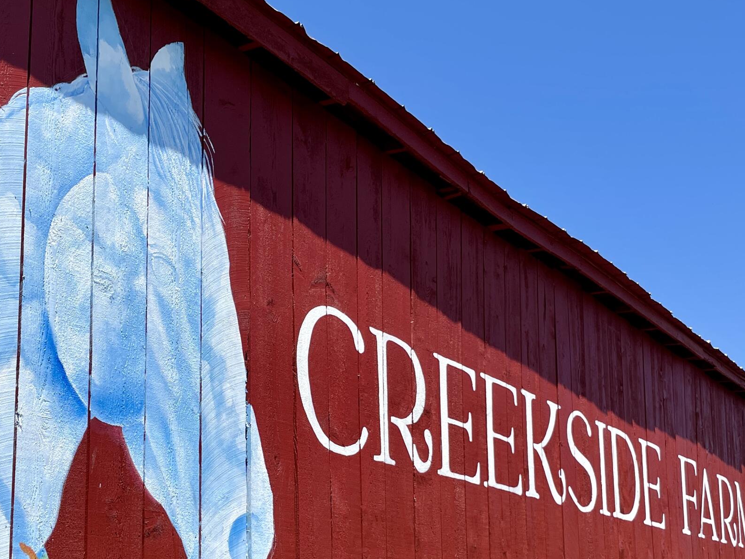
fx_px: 1055
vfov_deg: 29.0
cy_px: 445
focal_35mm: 49
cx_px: 329
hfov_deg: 38.9
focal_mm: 4.2
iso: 32
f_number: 1.6
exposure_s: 1/3300
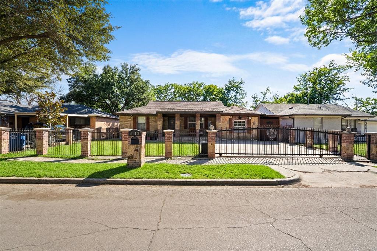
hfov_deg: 93.6
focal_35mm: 17
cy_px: 126
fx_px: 177
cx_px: 188
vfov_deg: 70.7
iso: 640
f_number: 9
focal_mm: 16.9
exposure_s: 1/200
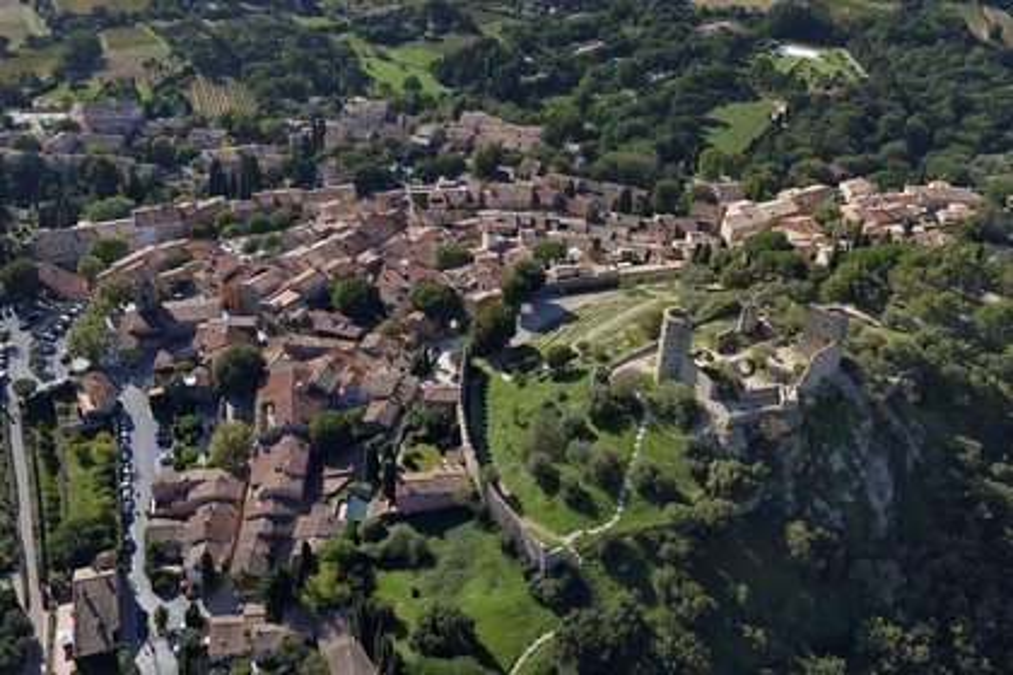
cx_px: 506
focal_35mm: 36
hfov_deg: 53.1
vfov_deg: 36.9
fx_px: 1013
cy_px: 338
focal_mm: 36
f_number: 5.6
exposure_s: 1/1250
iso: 400
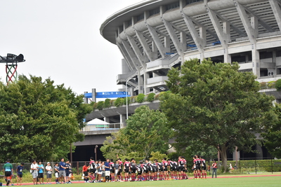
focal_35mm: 150
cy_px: 94
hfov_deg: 13.7
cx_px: 140
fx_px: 1171
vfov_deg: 9.2
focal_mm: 100
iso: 900
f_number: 5
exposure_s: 1/1600
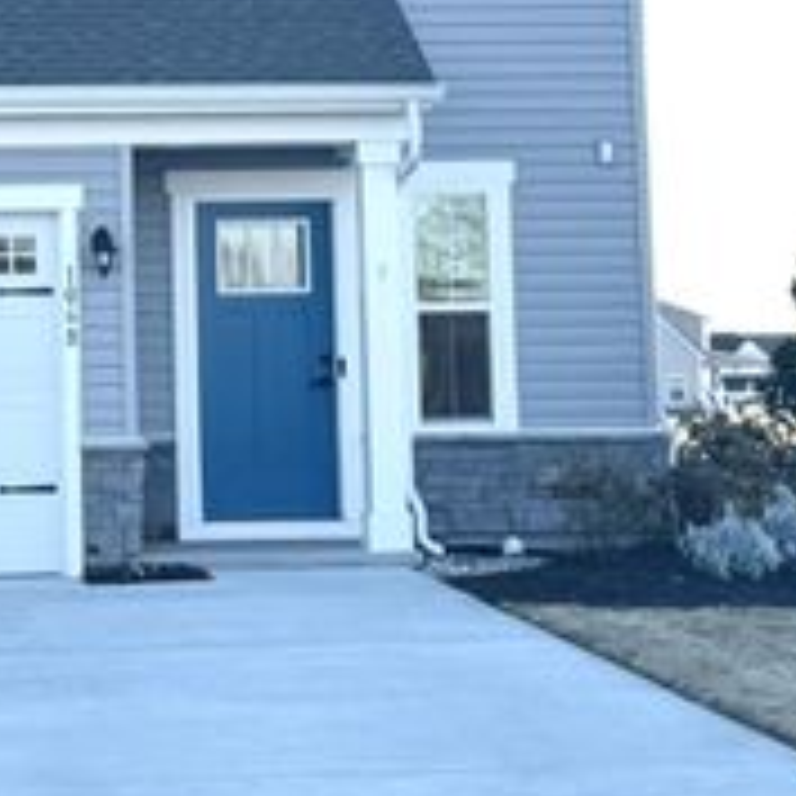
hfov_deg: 15.7
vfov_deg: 15.6
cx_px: 117
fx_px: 2862
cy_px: 47
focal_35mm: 110
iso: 80
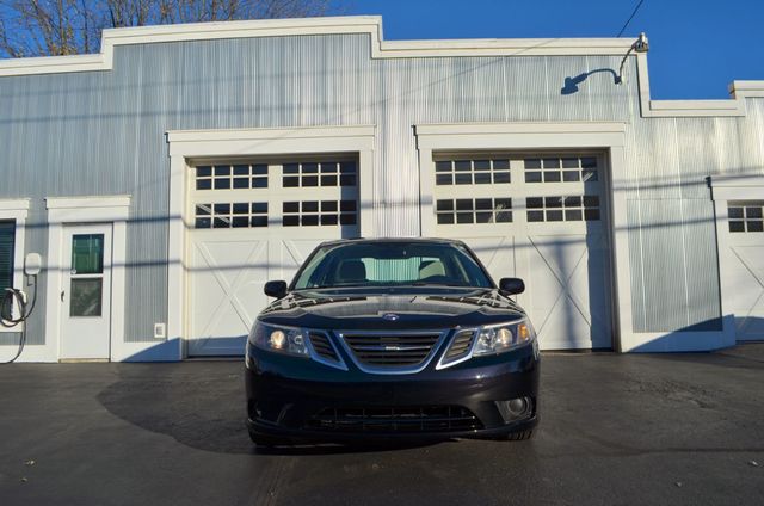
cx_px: 382
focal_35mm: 27
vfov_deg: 47.7
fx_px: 572
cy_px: 253
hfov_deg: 67.5
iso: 100
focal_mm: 18
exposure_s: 1/400
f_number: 9
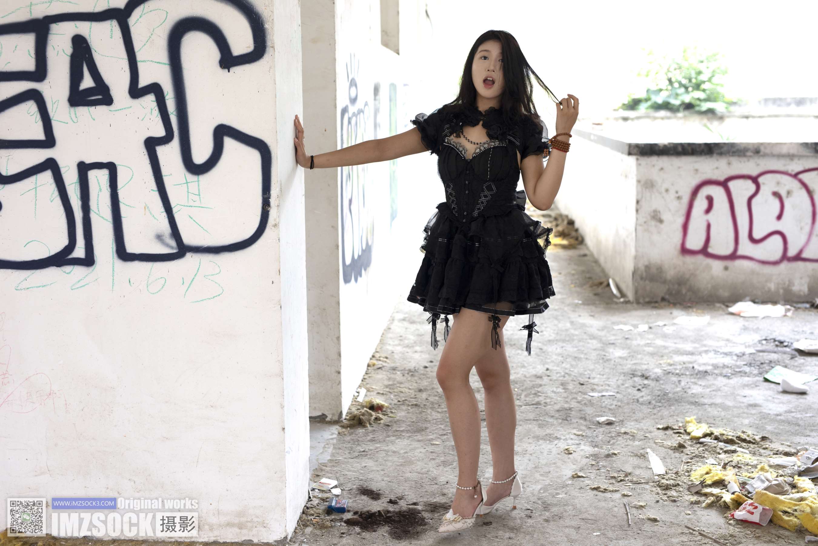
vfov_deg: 27.5
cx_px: 409
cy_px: 273
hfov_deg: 40.3
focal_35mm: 49
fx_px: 1113
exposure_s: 1/400
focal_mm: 50
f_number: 3.2
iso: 400
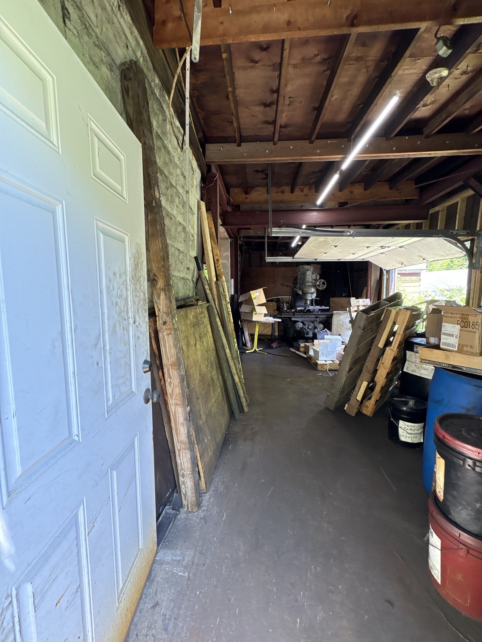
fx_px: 260
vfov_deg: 102.1
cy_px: 321
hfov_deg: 85.7
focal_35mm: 14
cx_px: 241
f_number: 2.2
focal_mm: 2.22
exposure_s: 1/60
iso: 250
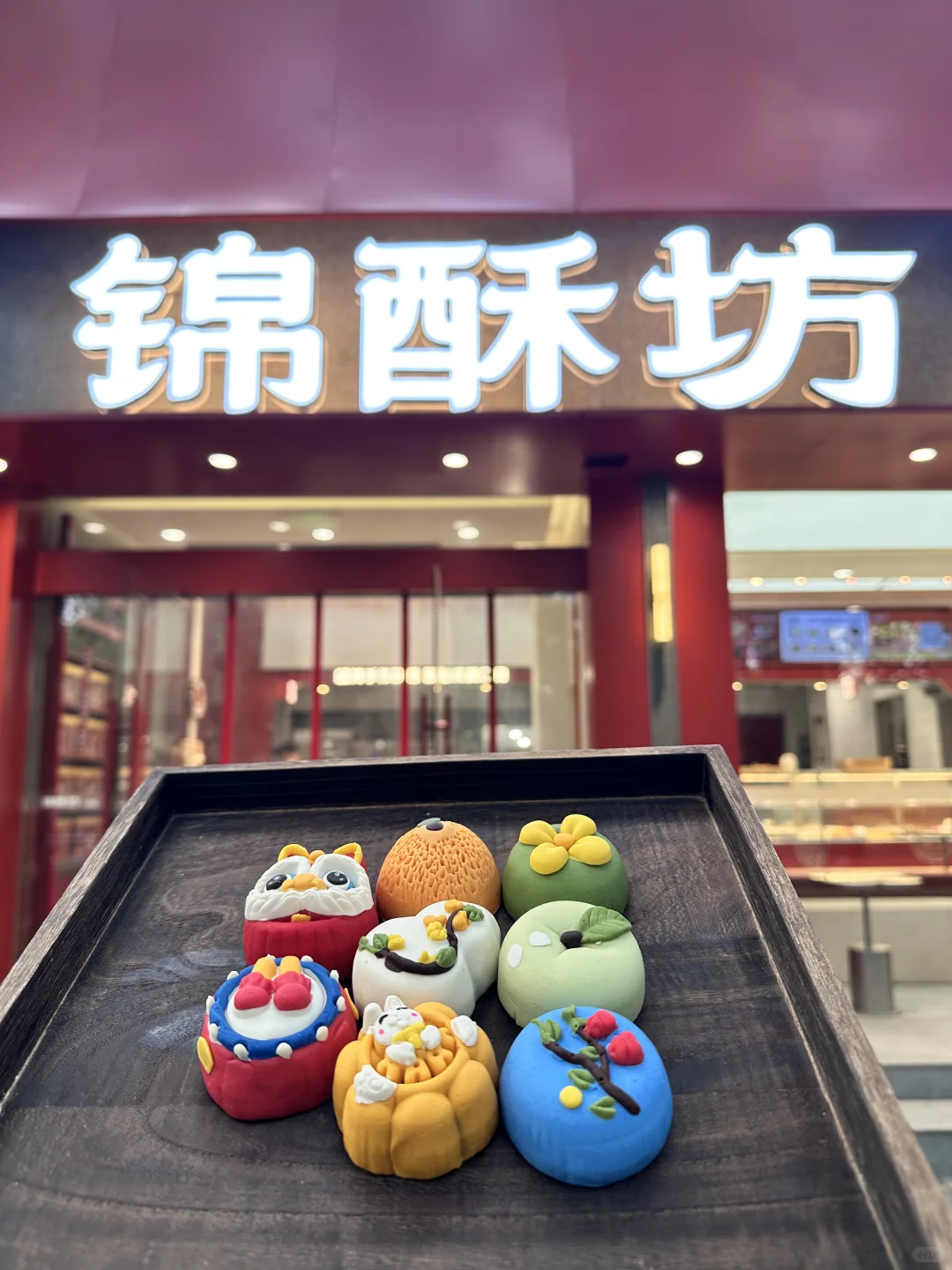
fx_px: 880
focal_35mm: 24
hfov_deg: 56.8
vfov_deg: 71.6
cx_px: 476
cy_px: 635
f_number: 1.78
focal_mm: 6.86
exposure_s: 1/179
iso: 80
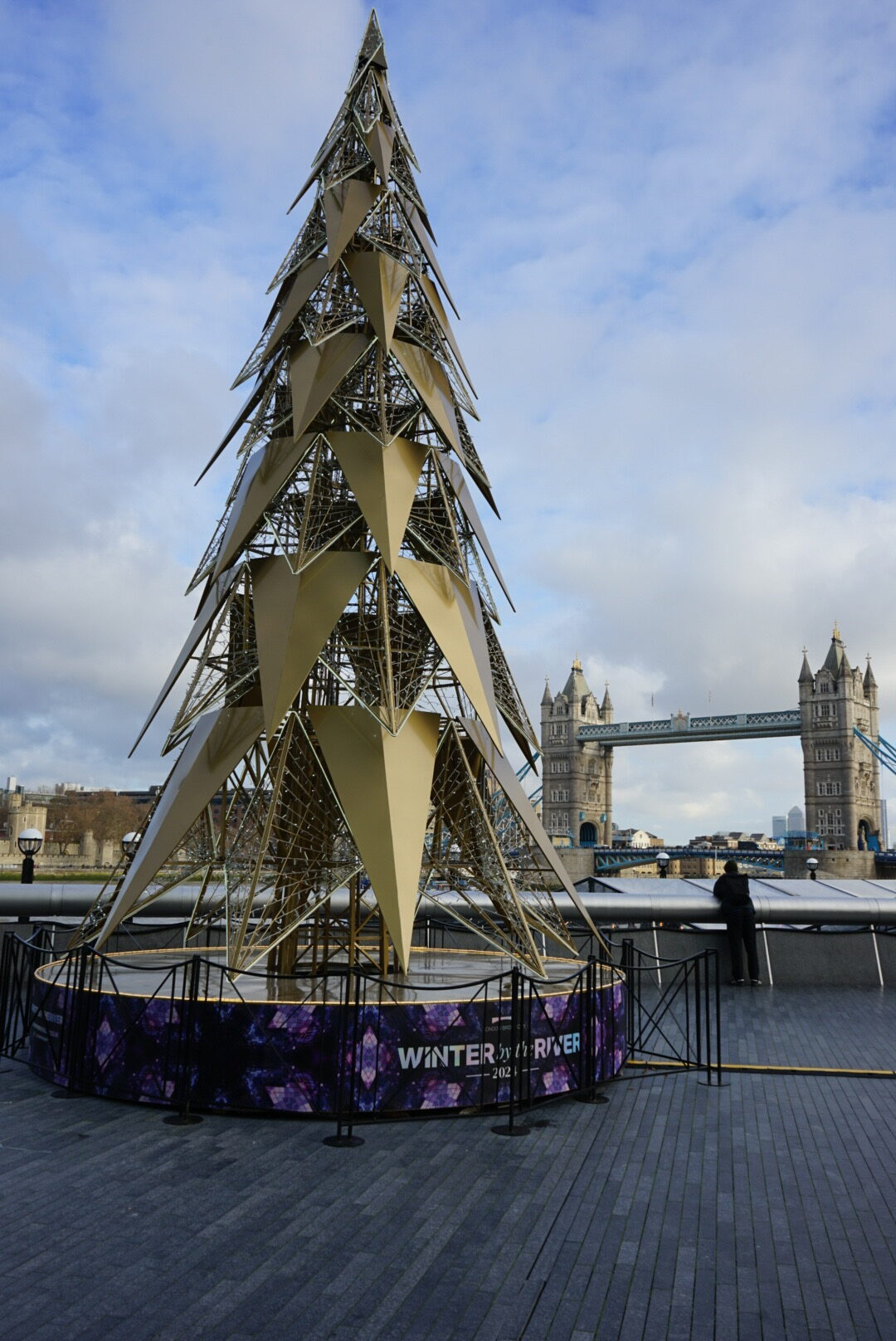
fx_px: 1081
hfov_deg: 45.0
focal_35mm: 29
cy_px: 670
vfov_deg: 63.6
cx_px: 448
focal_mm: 29
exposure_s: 1/100
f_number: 10
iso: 100
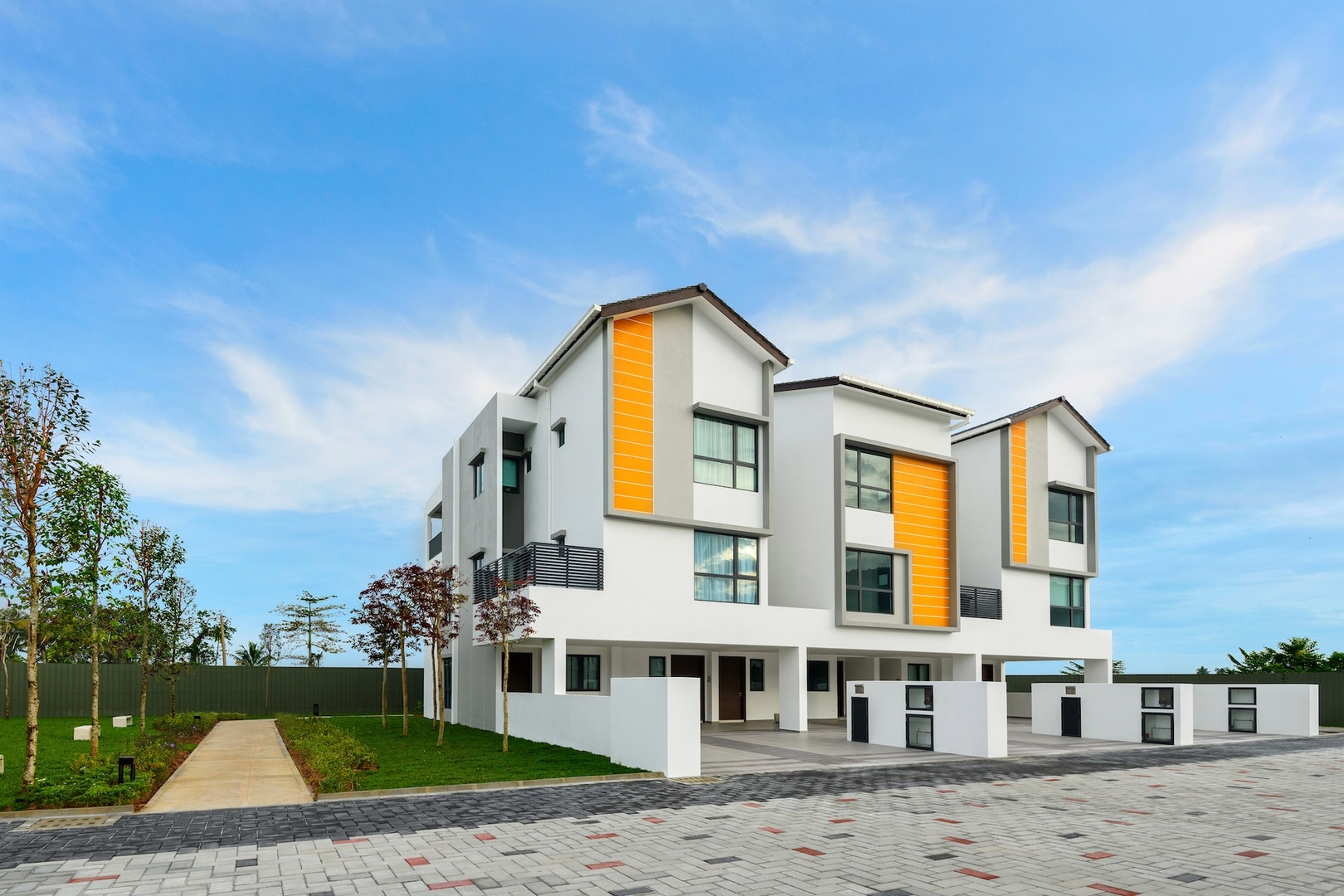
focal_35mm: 17
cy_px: 448
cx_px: 672
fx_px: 635
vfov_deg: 70.4
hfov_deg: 93.3
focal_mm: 17
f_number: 11
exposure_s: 1/100
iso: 200
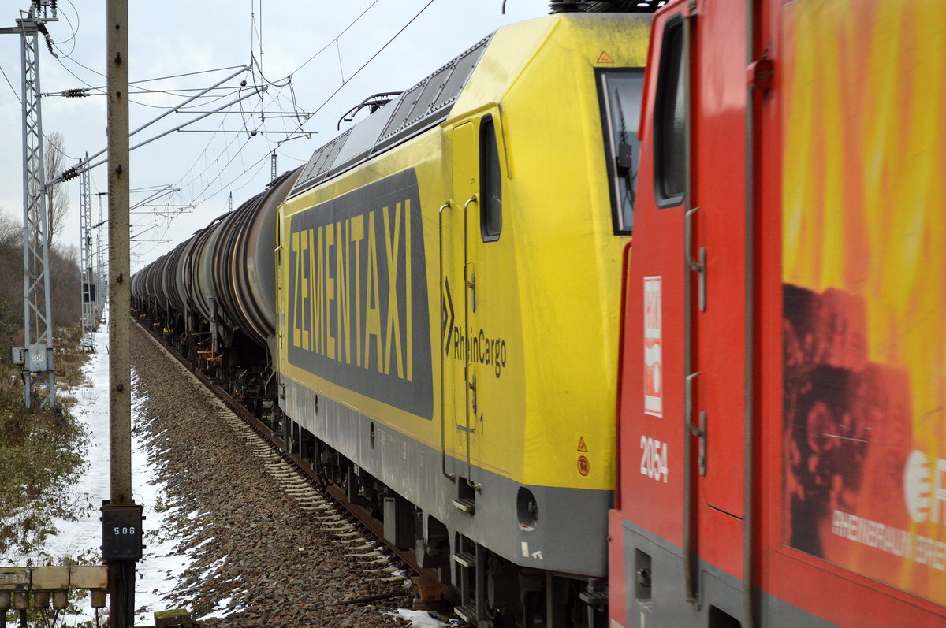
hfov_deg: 24.6
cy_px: 314
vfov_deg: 16.5
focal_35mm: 82
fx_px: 2165
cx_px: 473
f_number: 5.6
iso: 1000
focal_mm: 55
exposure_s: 1/500
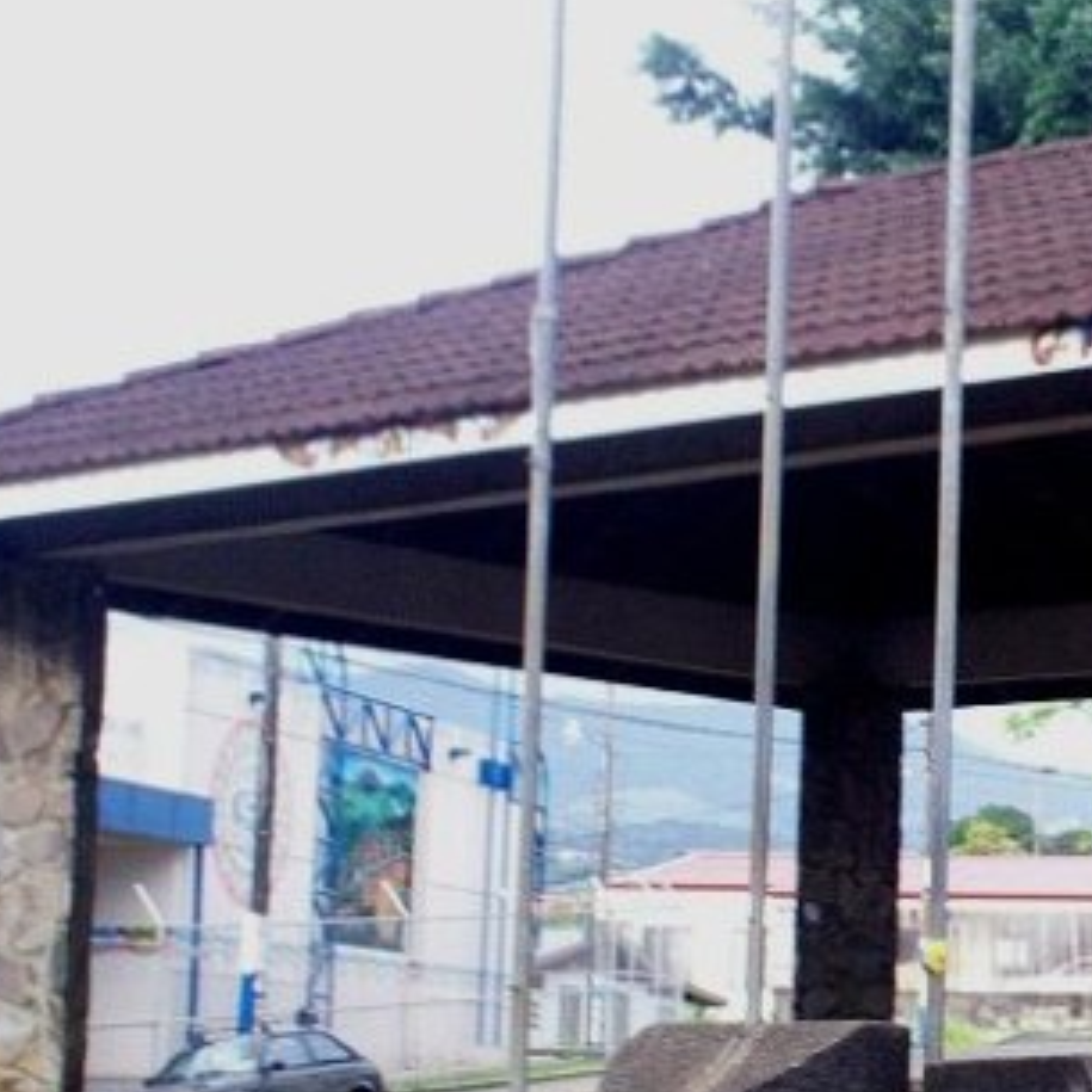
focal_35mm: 106
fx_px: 3783
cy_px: 705
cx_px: 1364
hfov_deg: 15.7
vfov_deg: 16.4
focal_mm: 6
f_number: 4.5
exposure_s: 1/74.1
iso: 100
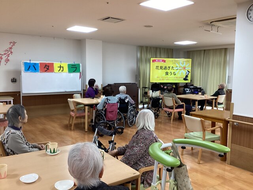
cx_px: 126
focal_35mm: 31
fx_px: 227
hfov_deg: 58.4
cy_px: 95
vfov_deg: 45.4
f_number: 2.4
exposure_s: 1/60
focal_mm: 3.3
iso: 80
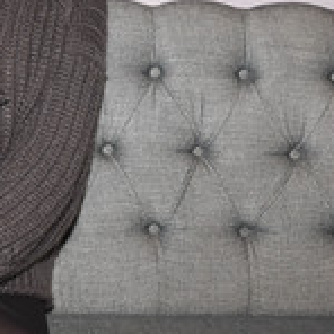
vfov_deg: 15.2
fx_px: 1244
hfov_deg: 14.8
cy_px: 59
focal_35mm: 114
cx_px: -53
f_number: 6.3
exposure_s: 1/100
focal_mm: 44
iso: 1000
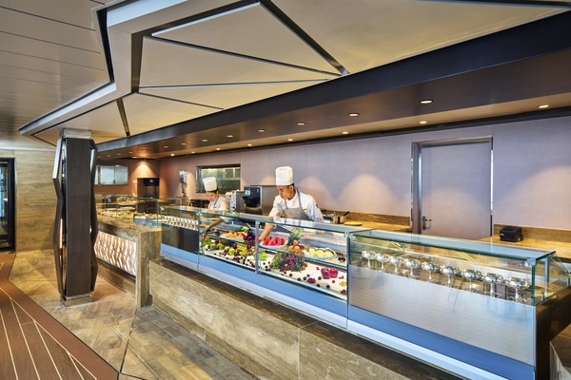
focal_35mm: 23
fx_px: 365
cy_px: 190
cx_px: 286
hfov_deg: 76.1
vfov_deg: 55.1
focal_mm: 23
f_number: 11
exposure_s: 1/2
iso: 200
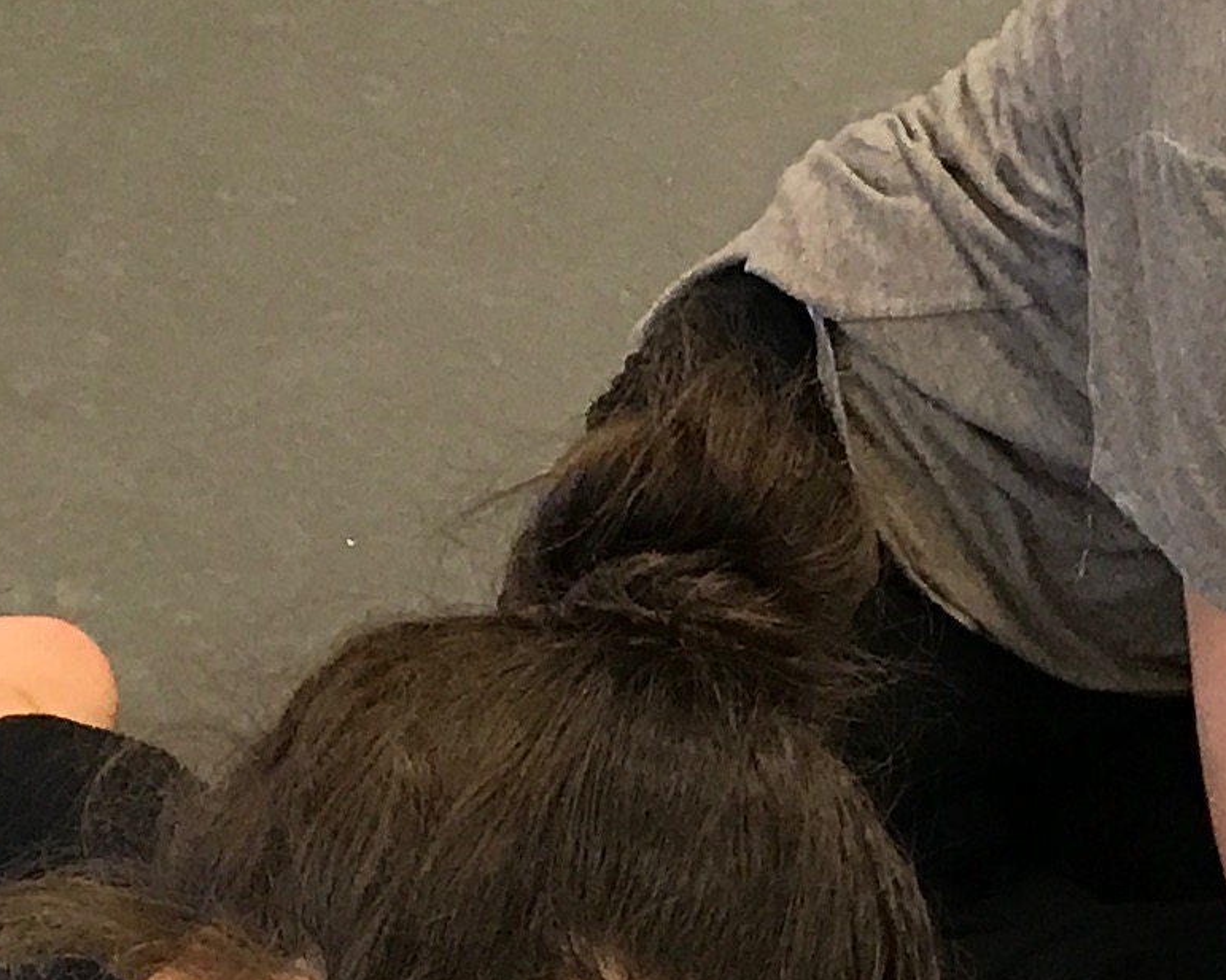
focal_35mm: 143
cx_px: 1776
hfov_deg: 12.9
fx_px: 5186
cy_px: 1610
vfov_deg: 10.3
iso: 40
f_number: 1.8
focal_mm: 3.99
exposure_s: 1/24
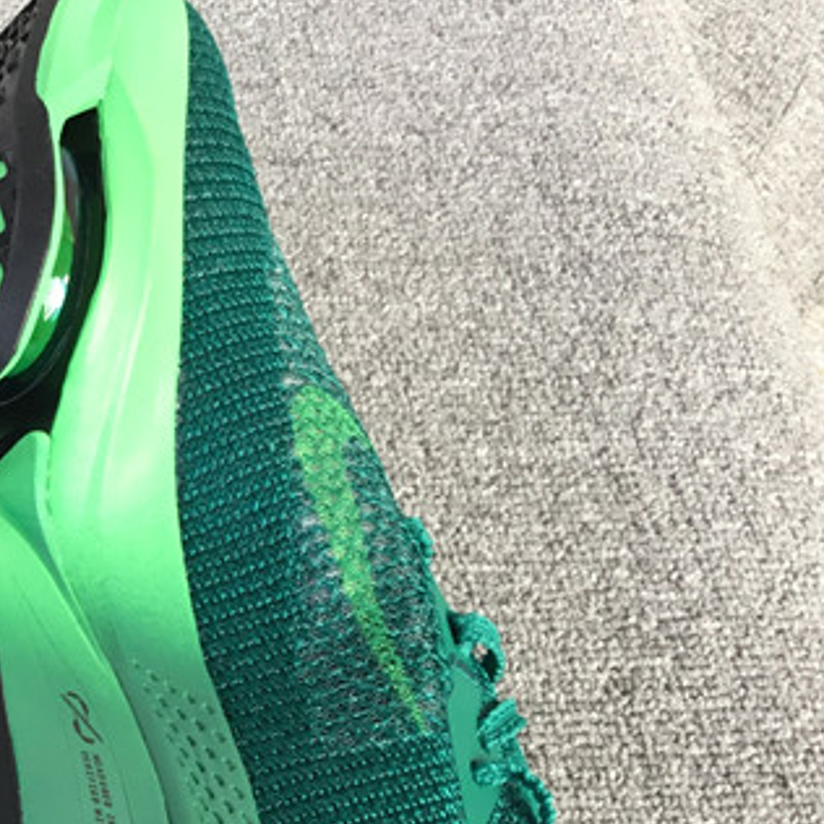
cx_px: -274
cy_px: 669
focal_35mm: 78
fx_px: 2101
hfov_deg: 20.2
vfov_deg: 21.9
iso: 32
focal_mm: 3.3
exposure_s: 1/100
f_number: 2.4
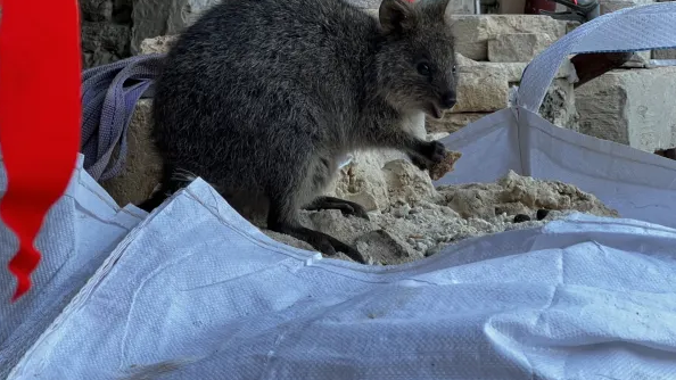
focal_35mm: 113
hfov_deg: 18.9
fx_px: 2025
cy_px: 96
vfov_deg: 10.7
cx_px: 336
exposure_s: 1/99
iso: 125
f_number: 2.8
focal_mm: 9
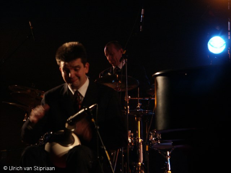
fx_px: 1295
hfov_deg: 10.2
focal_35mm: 194
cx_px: 116
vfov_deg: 7.7
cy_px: 86
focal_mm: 49.05
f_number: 3.5
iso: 200
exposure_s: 1/45
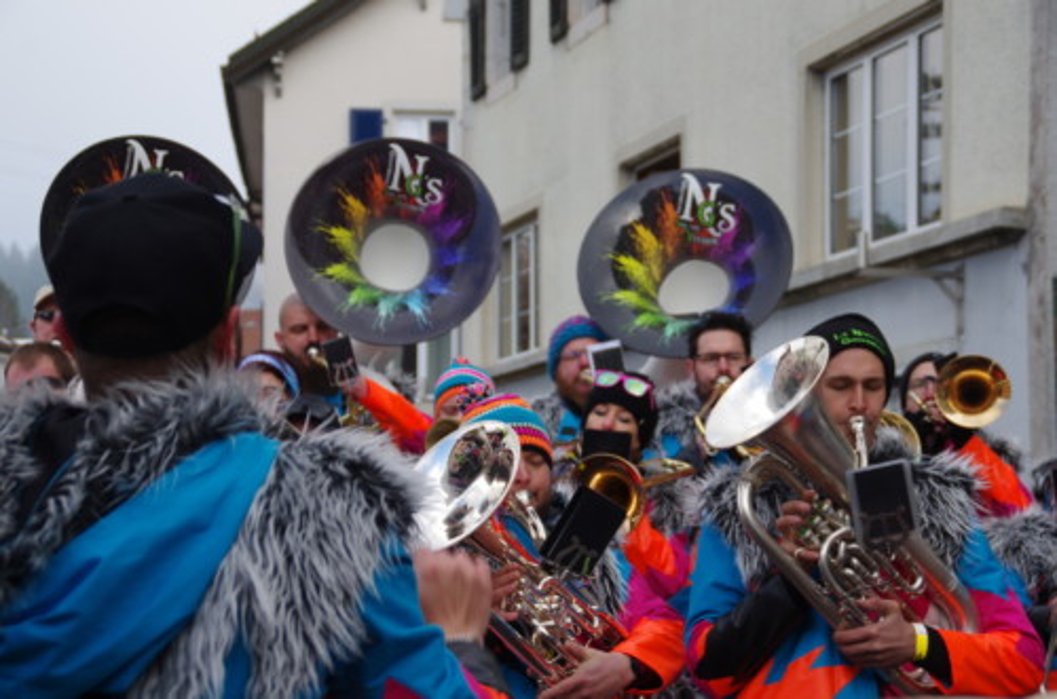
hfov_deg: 24.7
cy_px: 350
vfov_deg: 16.5
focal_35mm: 82
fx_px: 2417
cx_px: 528
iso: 100
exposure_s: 1/160
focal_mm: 55
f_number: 6.3
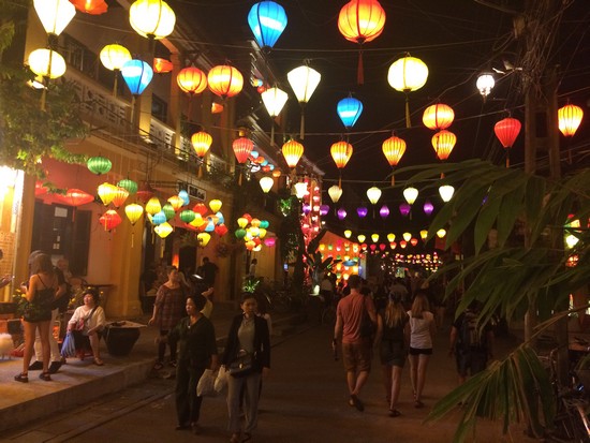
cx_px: 295
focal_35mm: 29
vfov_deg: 48.3
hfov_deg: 61.6
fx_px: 494
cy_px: 222
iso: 320
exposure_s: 1/33
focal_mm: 4.15
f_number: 2.2
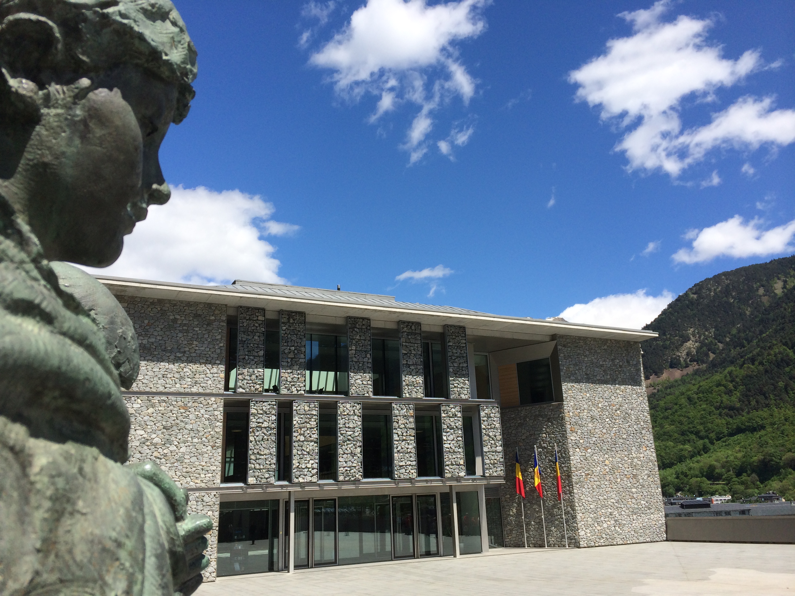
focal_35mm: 30
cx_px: 398
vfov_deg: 46.8
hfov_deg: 60.0
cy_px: 298
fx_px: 689
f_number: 2.2
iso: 32
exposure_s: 1/2283
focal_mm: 4.12
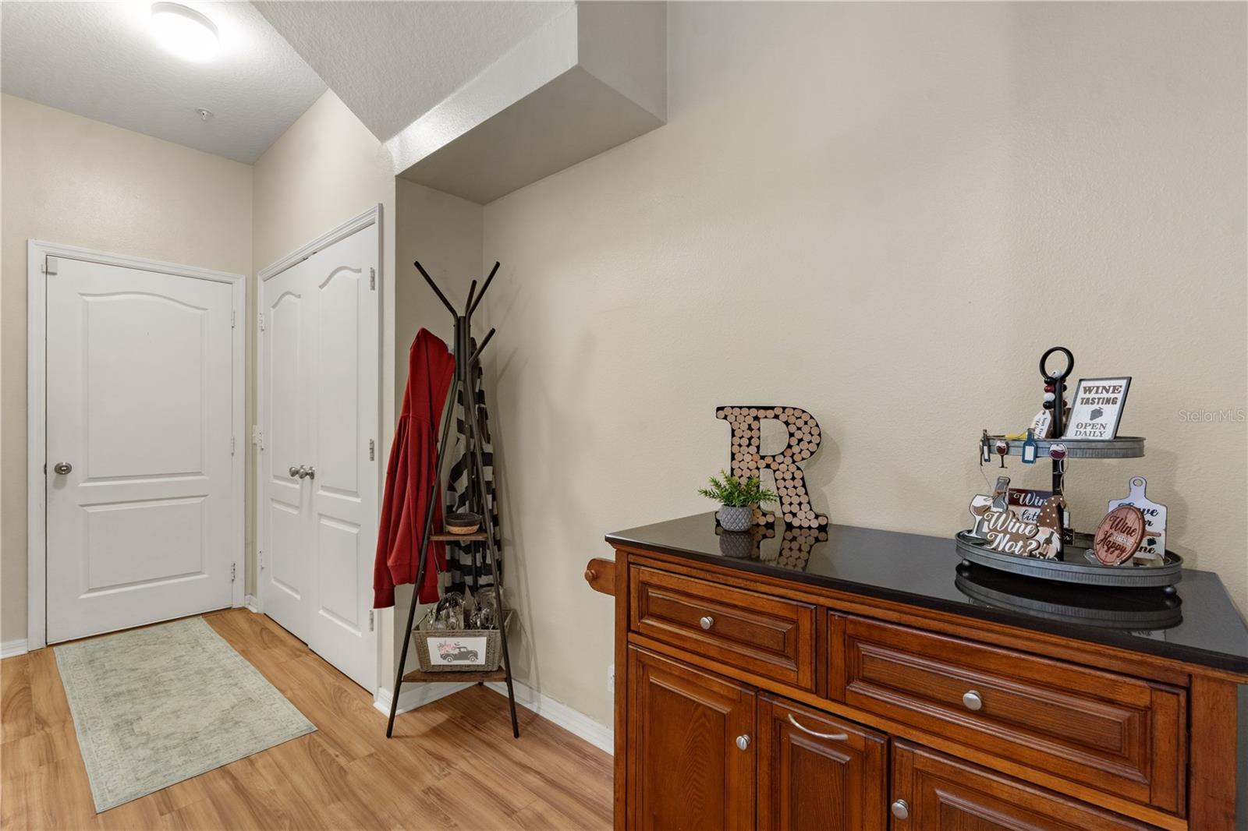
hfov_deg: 100.4
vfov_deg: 77.3
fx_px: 520
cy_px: 416
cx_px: 624
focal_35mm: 15
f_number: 11
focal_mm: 10
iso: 100
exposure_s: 3.2
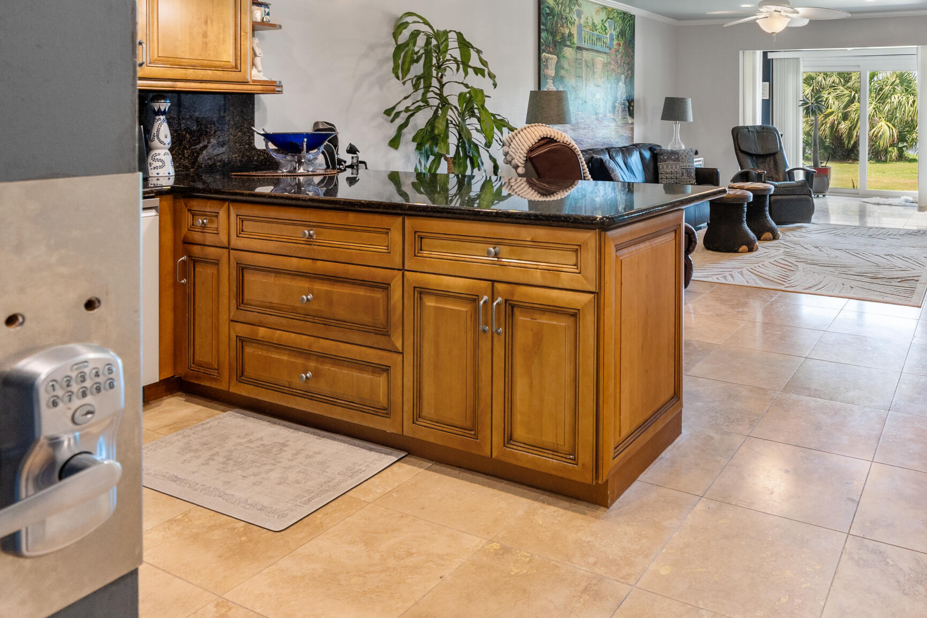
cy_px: 146
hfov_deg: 65.4
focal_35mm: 26
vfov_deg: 47.5
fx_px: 669
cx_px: 688
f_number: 4
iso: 250
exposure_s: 1/13
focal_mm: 10
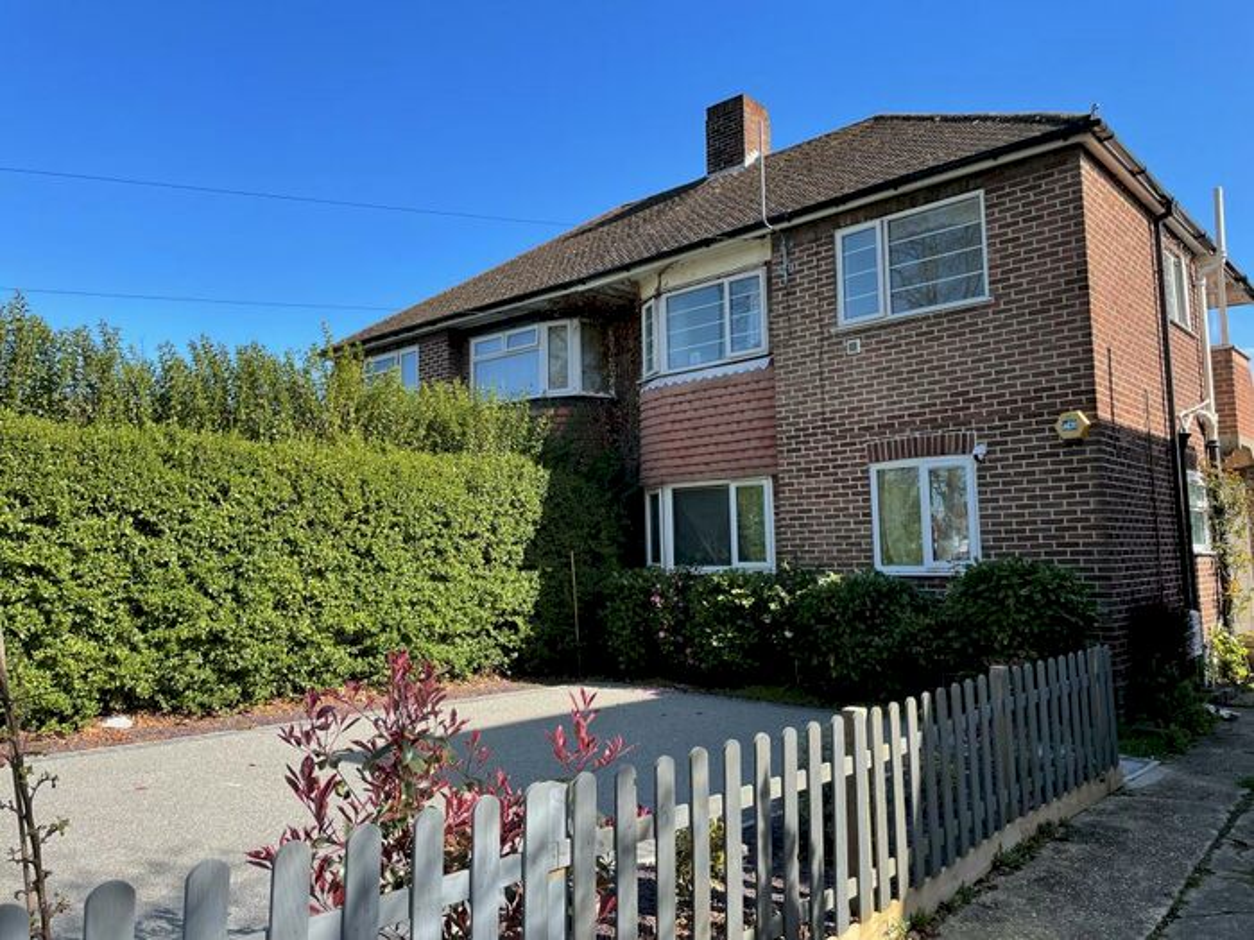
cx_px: 627
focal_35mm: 26
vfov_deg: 53.1
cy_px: 470
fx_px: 942
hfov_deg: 67.3
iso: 32
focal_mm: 4.2
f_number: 1.6
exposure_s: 1/1350
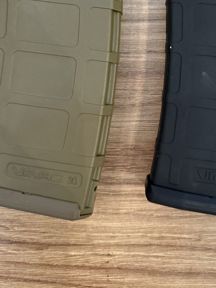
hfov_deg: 33.4
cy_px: 41
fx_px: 358
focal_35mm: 43
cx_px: 138
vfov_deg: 41.2
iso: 1000
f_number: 1.78
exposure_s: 1/40
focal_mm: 6.76
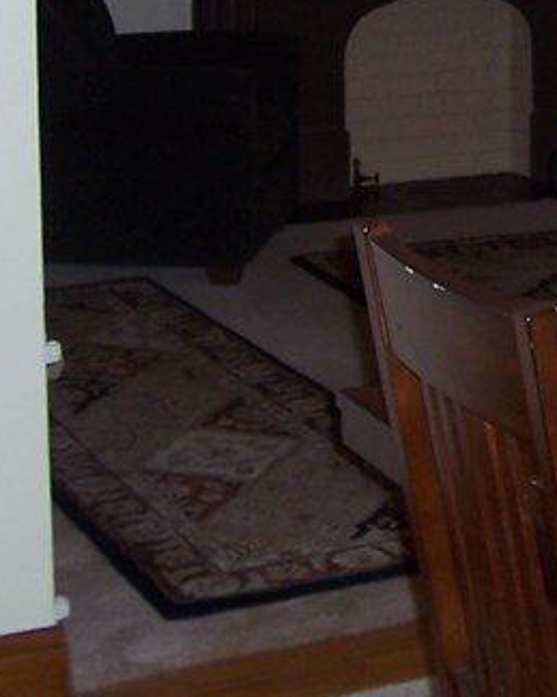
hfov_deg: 14.0
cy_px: -28
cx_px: 759
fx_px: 2165
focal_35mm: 105
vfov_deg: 17.8
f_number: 2.7
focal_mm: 5.6
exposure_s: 1/60
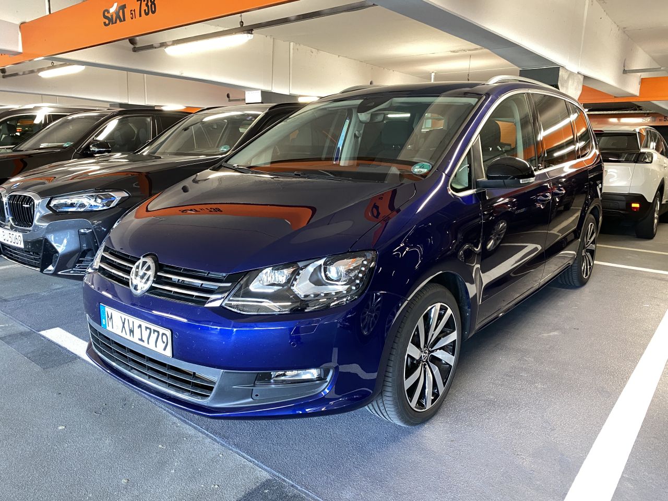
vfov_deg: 53.1
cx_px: 334
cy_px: 250
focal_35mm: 26
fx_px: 502
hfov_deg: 67.3
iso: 250
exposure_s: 1/50
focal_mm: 4.25
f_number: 1.8
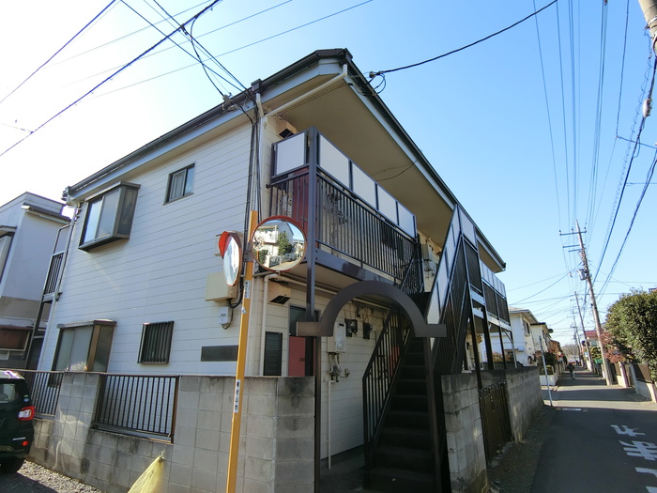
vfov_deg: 68.7
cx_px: 328
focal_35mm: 19
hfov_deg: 84.7
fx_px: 361
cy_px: 246
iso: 80
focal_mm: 4.06
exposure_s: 1/800
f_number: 2.7
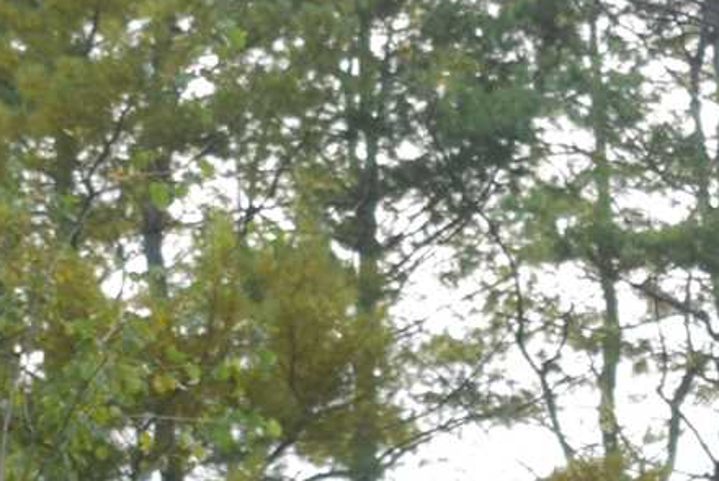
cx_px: 593
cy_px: 1163
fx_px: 5855
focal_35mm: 293
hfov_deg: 7.0
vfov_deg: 4.6
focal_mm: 28
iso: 100
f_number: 4.2
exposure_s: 1/200
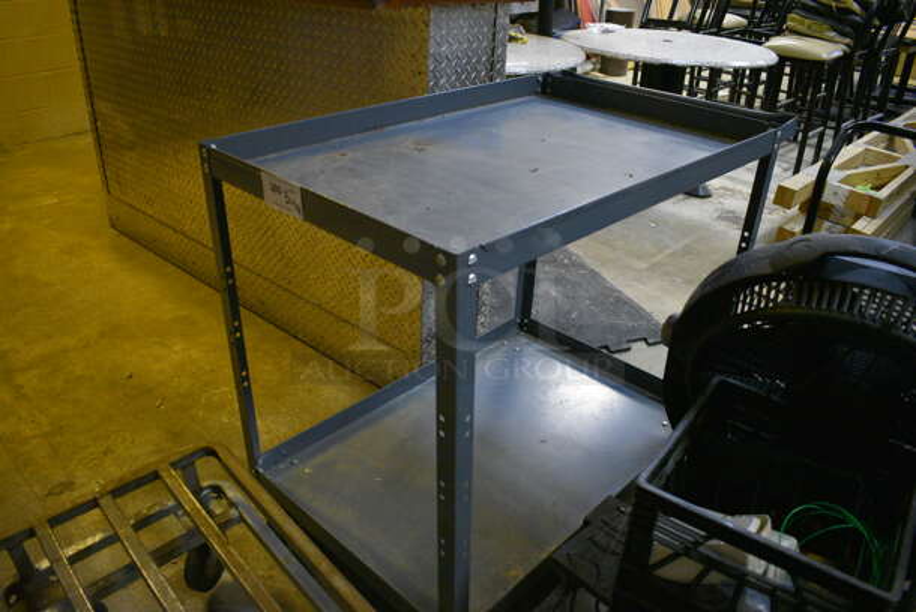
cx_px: 458
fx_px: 688
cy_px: 306
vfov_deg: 48.0
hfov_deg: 67.3
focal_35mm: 27
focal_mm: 18
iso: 4500
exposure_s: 1/125
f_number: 3.5
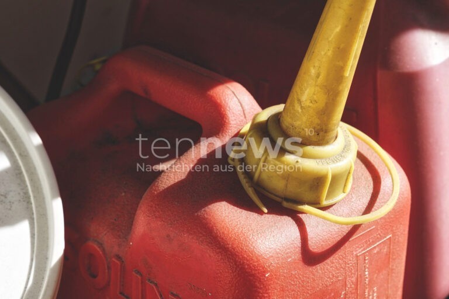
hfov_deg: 27.0
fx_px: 935
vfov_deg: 18.2
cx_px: 224
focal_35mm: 75
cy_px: 150
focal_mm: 50
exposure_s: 1/320
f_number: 5.6
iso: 100
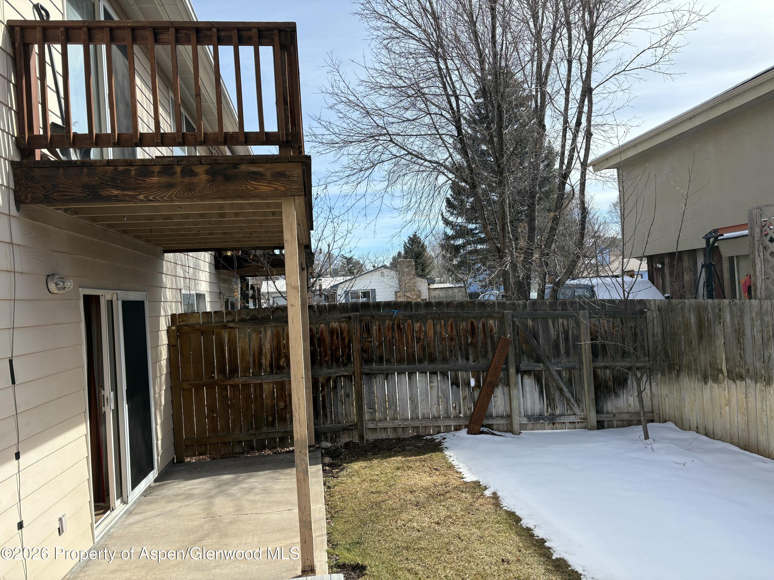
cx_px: 387
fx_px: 581
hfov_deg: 67.3
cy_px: 290
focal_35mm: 26
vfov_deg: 53.1
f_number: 1.6
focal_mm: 5.96
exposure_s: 1/2538
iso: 50
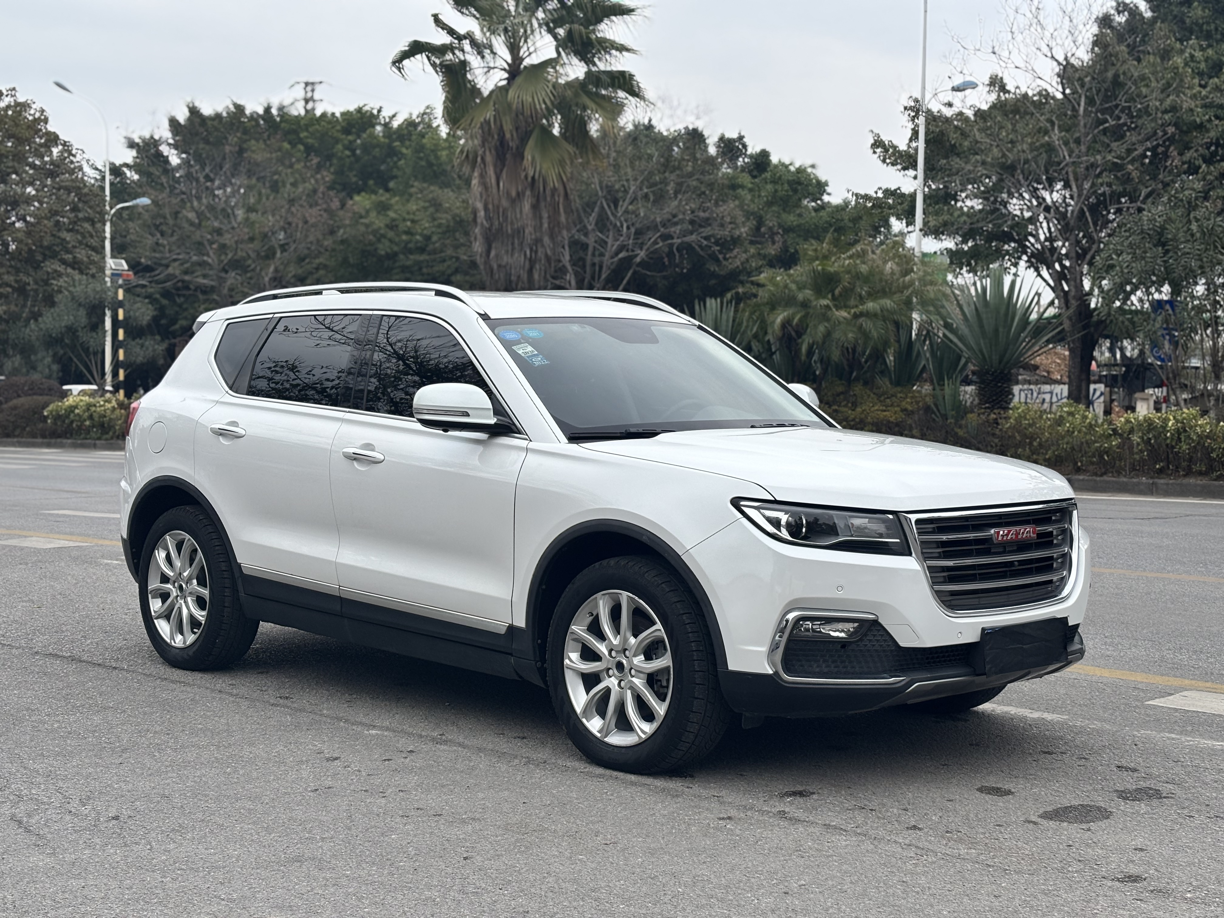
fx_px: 1839
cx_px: 612
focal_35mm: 52
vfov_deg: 28.0
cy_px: 459
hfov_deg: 36.8
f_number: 1.6
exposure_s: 1/1458
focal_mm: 5.96
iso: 32
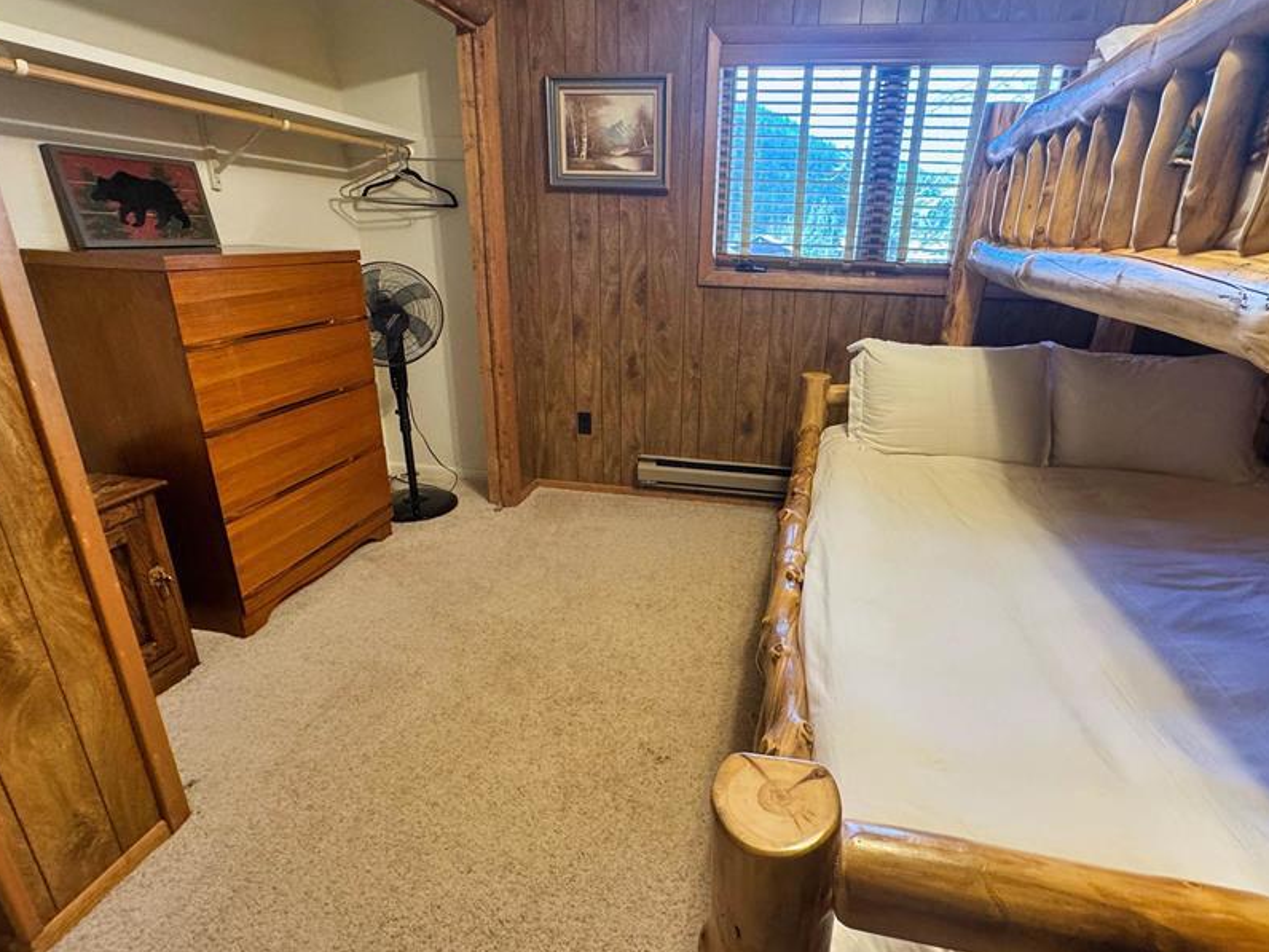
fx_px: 660
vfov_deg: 71.6
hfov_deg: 87.5
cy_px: 467
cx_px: 692
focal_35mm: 18
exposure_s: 1/60
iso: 320
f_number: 2.2
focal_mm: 2.22
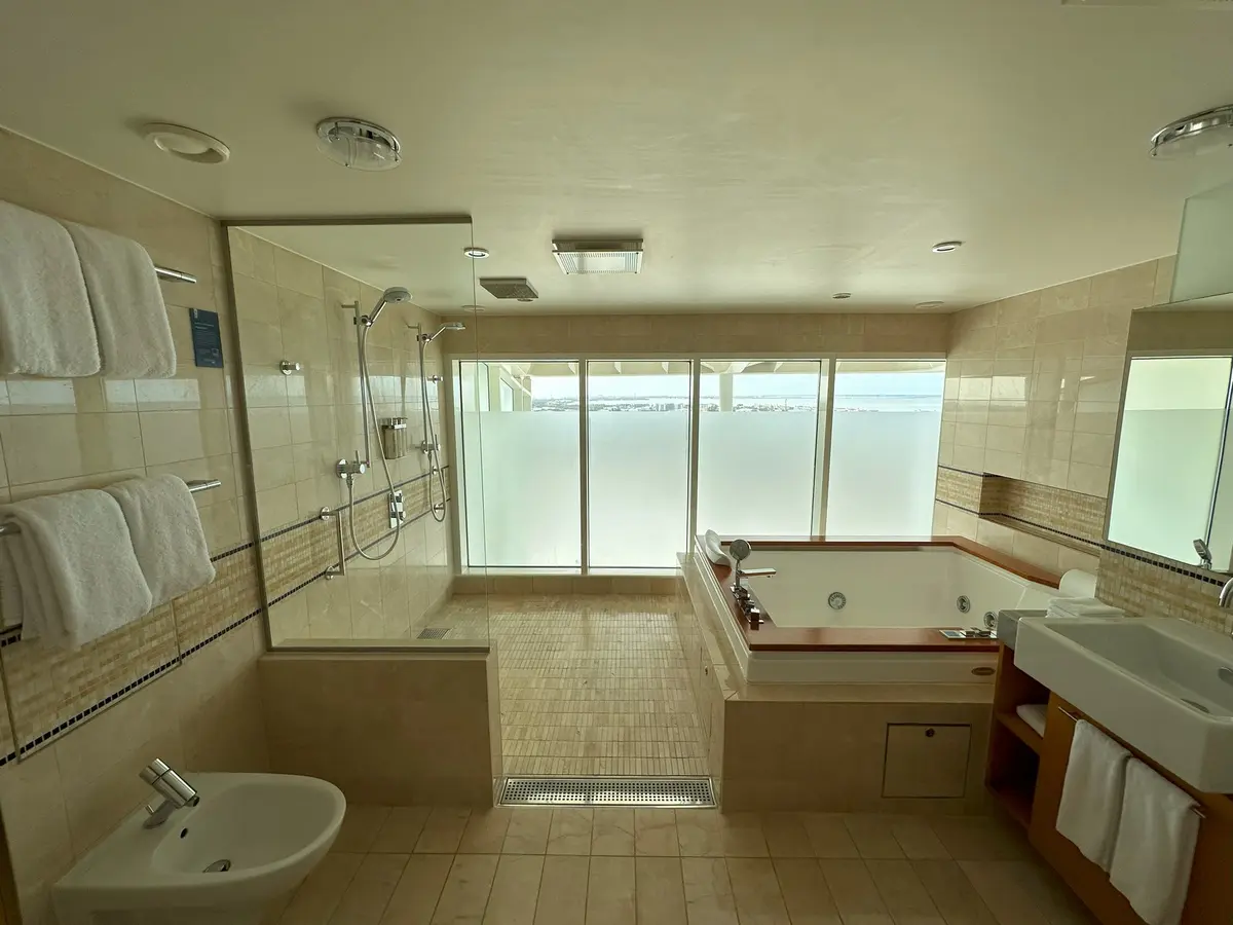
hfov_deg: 102.1
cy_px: 462
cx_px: 616
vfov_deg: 85.7
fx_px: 499
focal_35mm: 14
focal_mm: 2.22
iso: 40
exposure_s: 1/622
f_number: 2.2
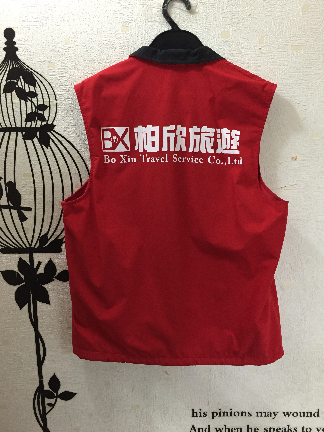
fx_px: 374
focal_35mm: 30
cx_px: 158
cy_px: 217
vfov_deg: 60.0
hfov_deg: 46.8
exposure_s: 1/30
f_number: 2.2
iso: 200
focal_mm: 4.15
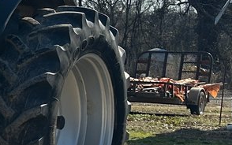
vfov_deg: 10.0
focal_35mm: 131
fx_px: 829
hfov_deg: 13.8
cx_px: -219
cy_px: 108
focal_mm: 6.86
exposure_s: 1/5000
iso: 80
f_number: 1.78
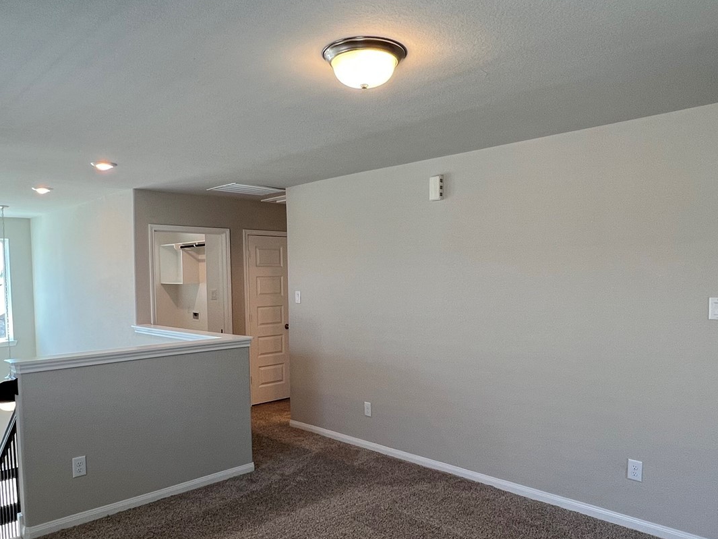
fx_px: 519
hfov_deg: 69.4
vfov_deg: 54.7
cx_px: 355
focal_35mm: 25
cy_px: 309
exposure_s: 1/120
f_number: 1.8
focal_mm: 1.57
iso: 100
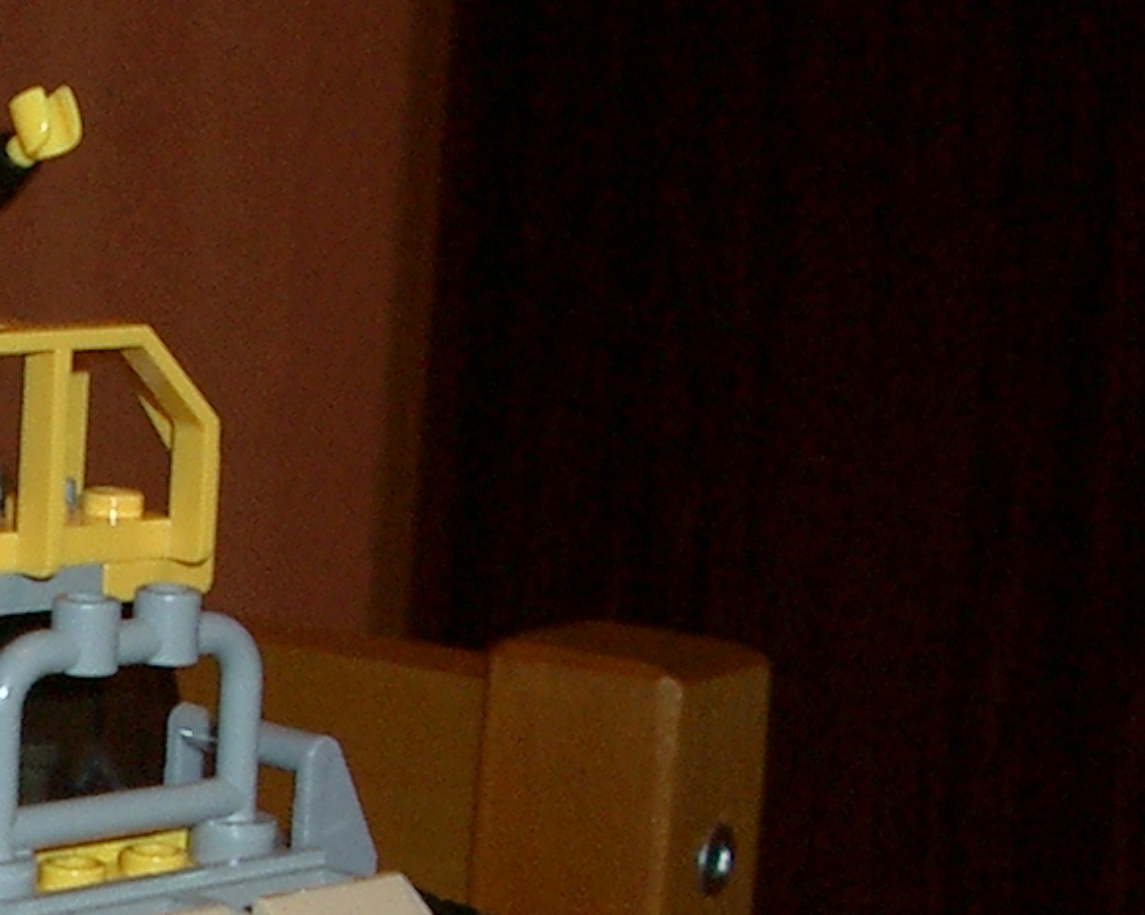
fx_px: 4065
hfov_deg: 15.3
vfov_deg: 12.6
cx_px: -316
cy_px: 999
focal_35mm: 120
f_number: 2.6
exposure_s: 1/40
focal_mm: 5.8
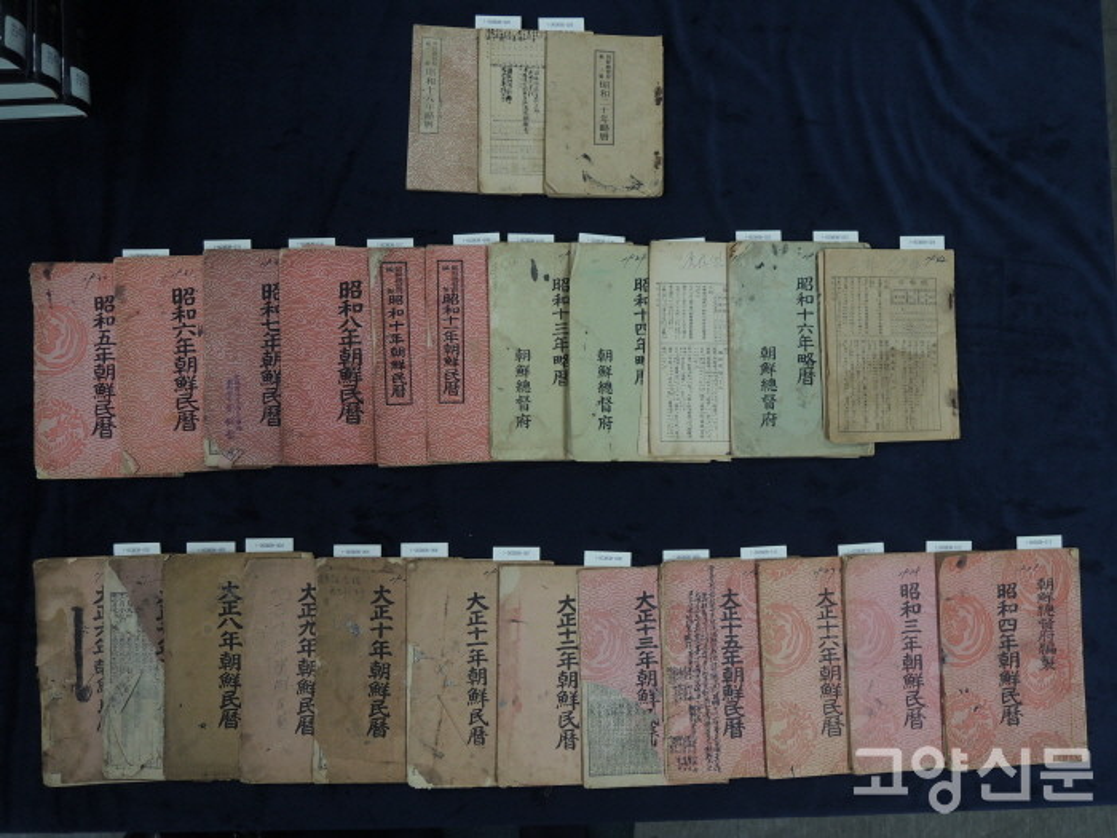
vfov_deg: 56.8
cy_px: 419
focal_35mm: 24
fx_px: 774
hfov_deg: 71.6
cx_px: 558
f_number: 2.8
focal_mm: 4.3
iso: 110
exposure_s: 1/30
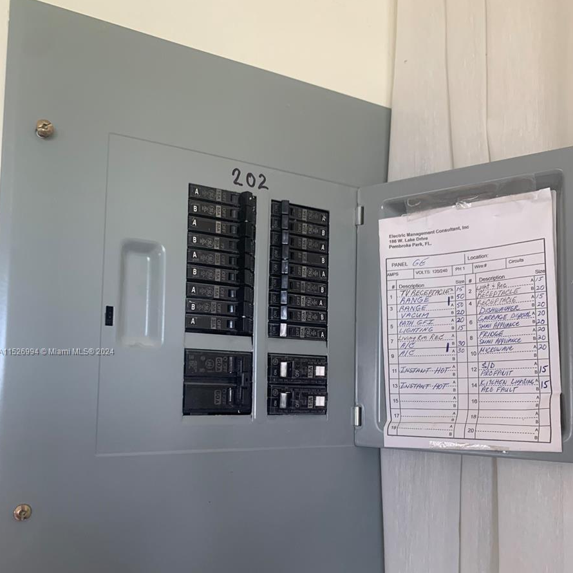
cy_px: 352
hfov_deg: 52.5
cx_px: 286
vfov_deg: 52.1
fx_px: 581
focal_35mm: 31
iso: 100
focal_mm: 4.25
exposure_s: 1/60
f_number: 1.8
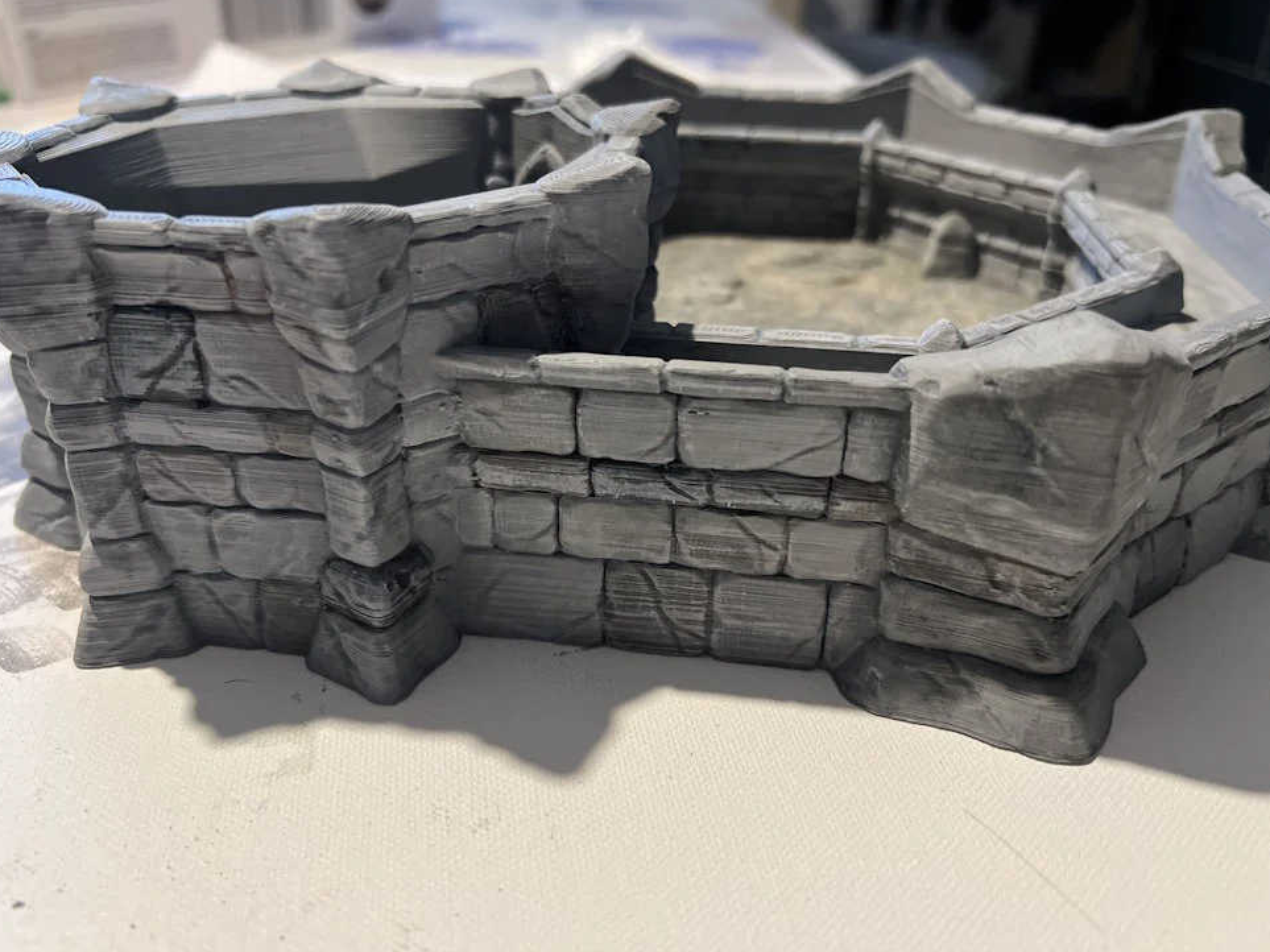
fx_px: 990
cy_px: 467
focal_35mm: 27
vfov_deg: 51.3
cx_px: 620
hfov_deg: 65.3
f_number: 1.5
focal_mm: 5.7
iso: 320
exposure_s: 1/60
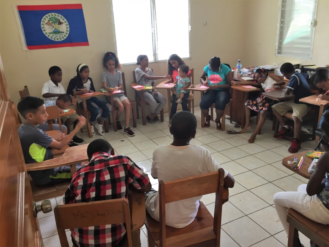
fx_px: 276
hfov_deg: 61.7
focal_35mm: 29
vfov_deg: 48.2
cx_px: 164
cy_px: 124
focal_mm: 4.15
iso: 64
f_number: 2.2
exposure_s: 1/30
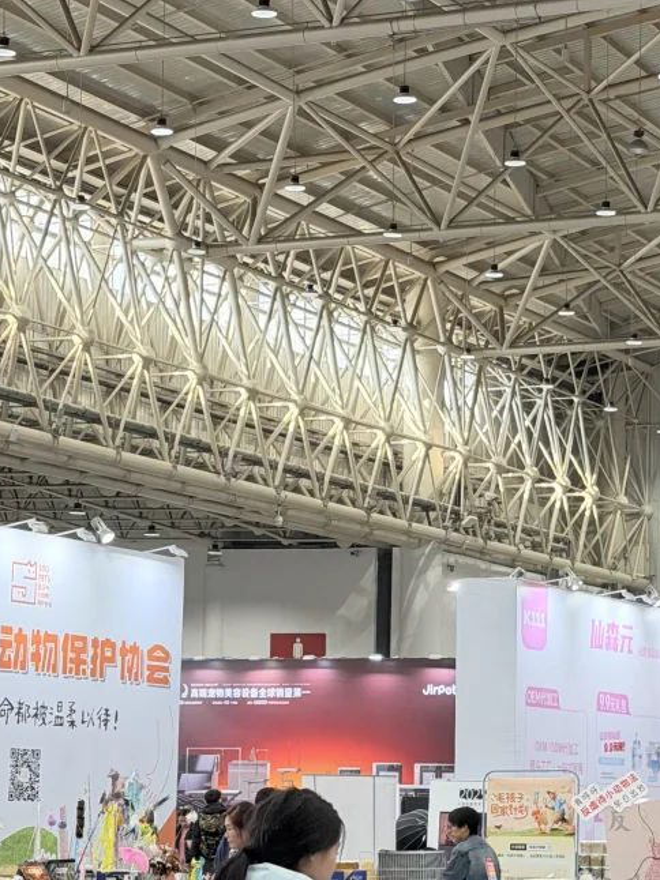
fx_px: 2722
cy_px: 542
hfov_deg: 13.8
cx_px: 442
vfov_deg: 18.4
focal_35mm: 107
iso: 100
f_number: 1.78
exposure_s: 1/100
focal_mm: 6.76
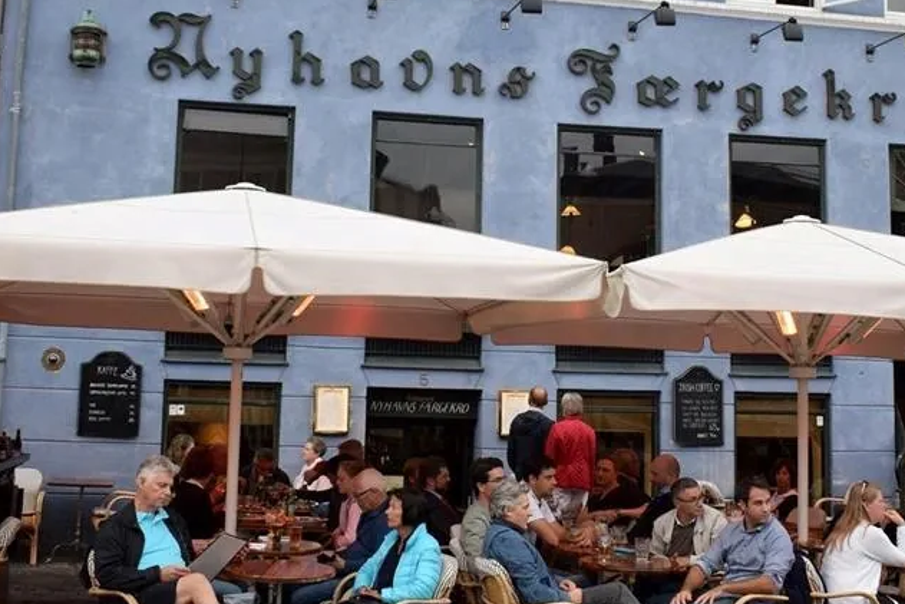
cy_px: 184
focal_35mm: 54
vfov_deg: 25.0
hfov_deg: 36.9
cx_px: 495
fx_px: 1354
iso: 400
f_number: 5
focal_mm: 21
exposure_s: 1/100
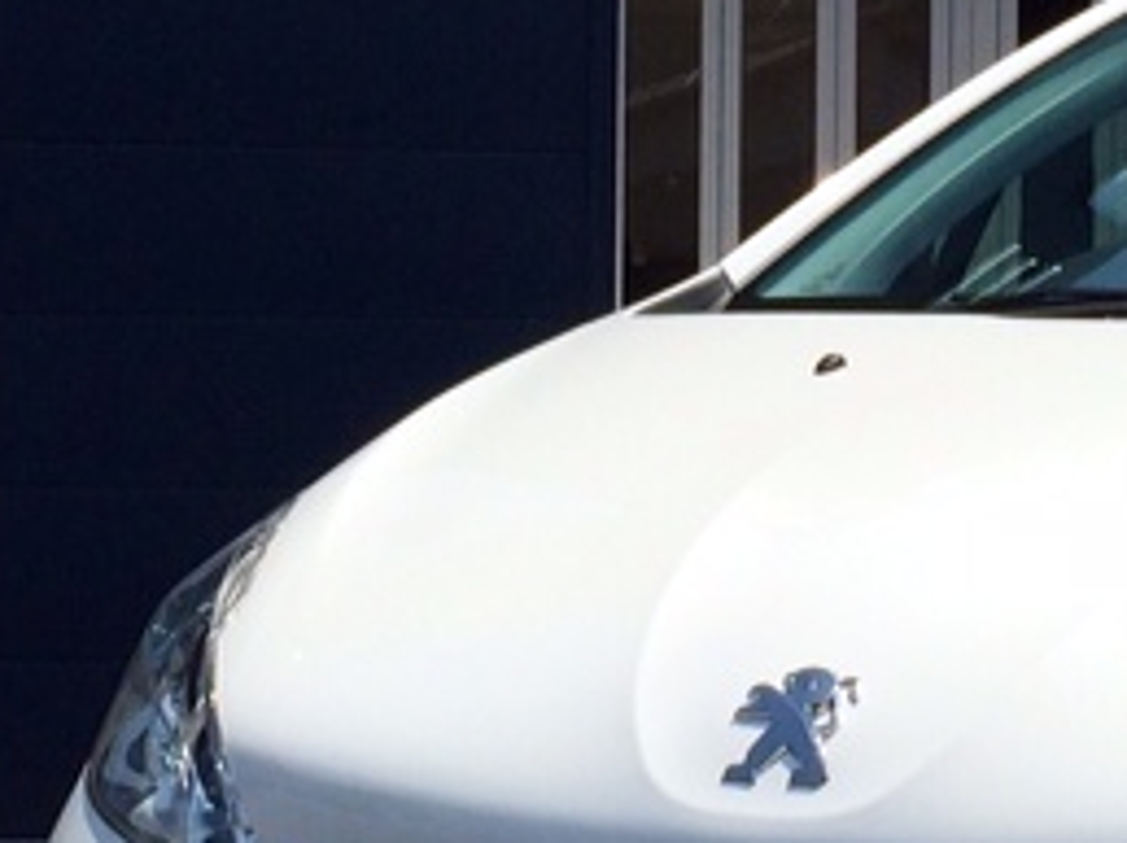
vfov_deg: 9.9
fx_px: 4847
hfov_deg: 13.2
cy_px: 100
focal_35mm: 149
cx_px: 791
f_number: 2.2
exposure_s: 1/2740
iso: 40
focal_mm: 4.12
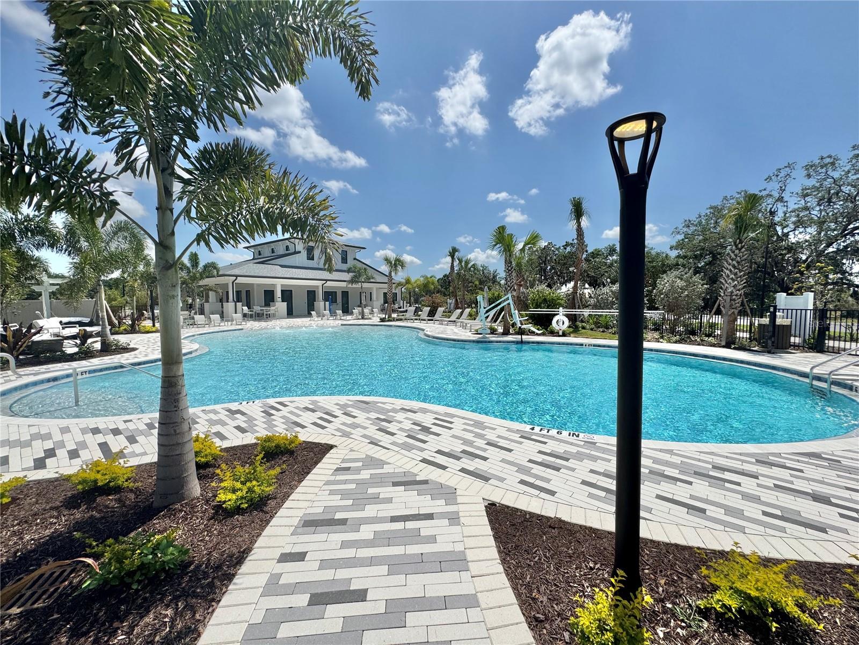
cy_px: 322
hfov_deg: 102.1
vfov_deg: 85.7
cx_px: 430
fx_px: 347
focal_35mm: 14
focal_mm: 2.22
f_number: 2.2
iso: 32
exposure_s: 1/3906
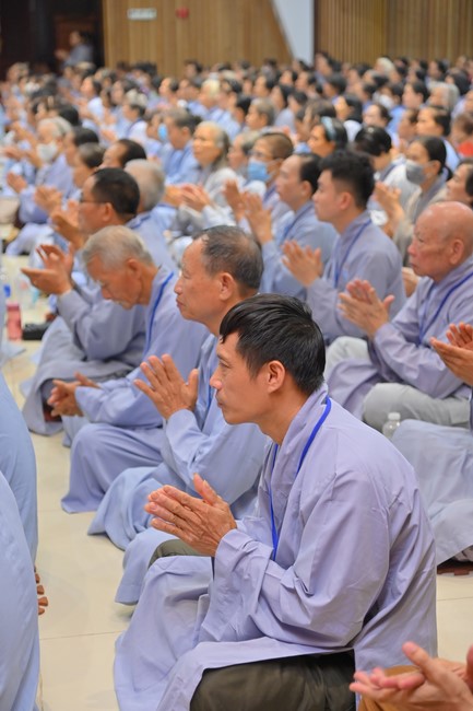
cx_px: 236
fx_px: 1282
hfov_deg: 20.9
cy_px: 356
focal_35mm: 65
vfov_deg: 31.0
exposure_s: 1/100
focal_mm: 65
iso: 1250
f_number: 4
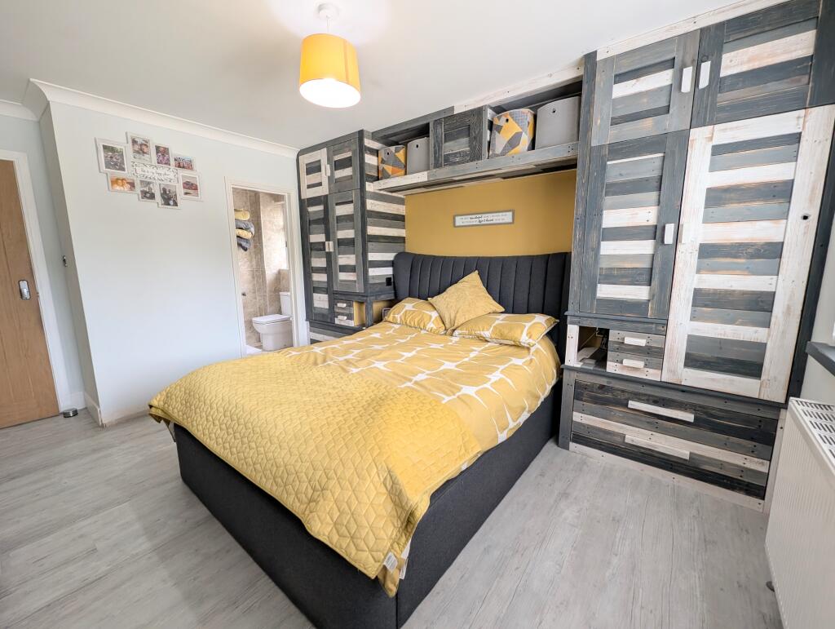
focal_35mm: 13
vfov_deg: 90.1
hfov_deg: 106.1
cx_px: 418
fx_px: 314
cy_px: 314
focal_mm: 1.95
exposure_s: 1/23.8
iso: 39
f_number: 2.2
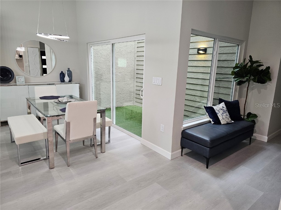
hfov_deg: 73.9
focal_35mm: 23
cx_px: 140
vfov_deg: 58.9
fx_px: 187
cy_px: 105
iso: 250
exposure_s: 1/120
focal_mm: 6.3
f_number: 1.7
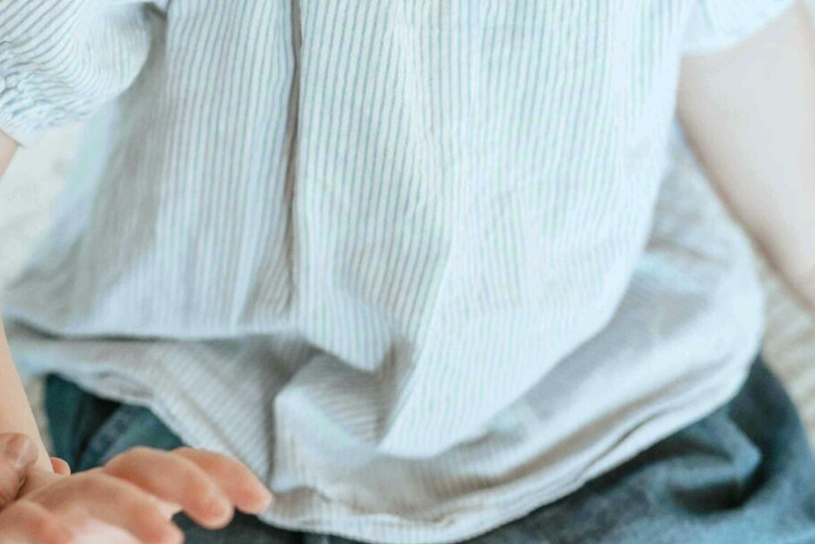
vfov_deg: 17.3
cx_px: -37
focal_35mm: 79
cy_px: 267
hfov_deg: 24.3
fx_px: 1789
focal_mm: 35
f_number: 2.2
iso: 320
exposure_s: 1/250
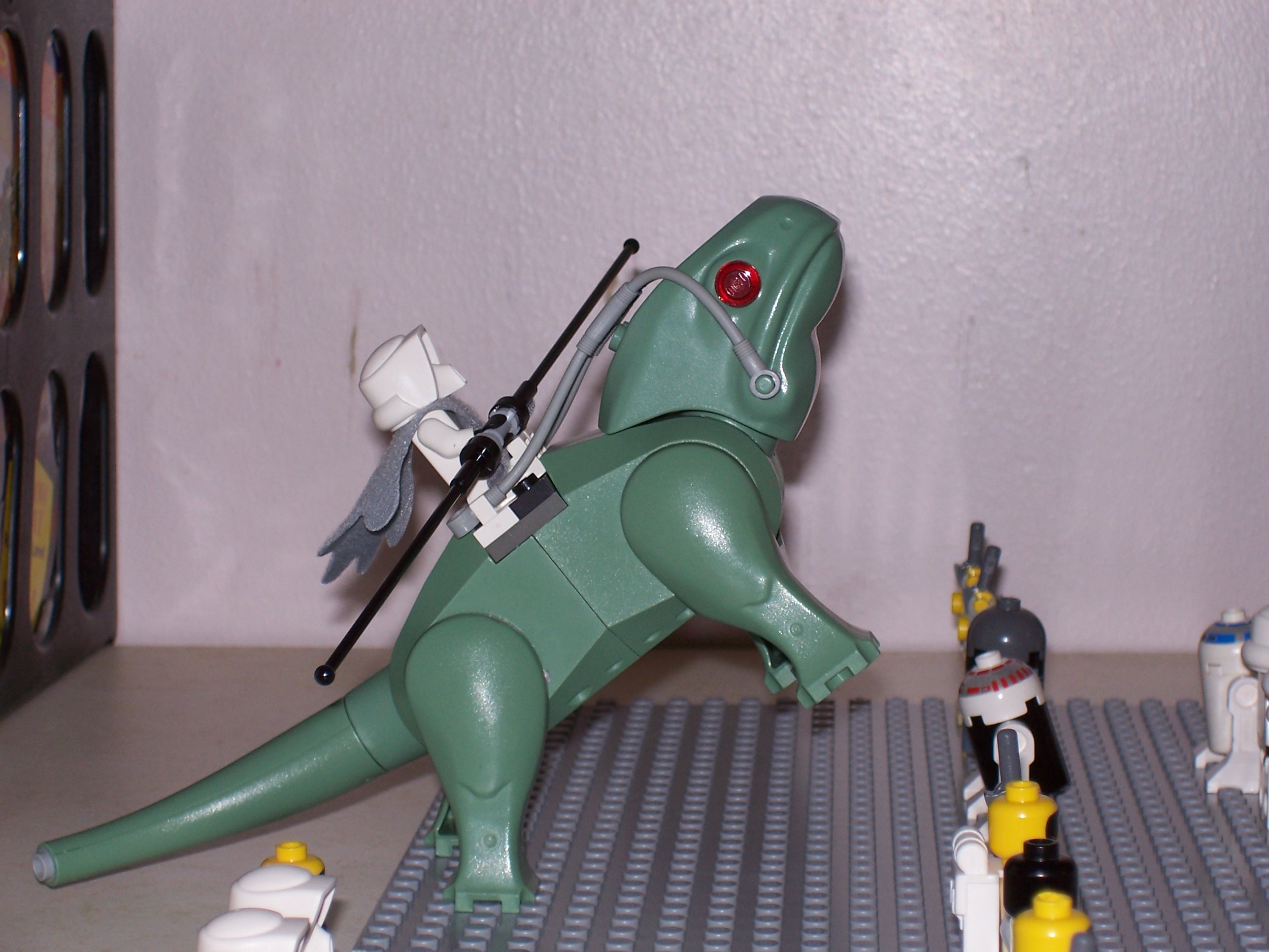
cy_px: 476
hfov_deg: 19.3
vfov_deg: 14.5
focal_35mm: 102
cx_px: 634
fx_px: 3739
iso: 80
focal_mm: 16.8
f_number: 4.6
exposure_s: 1/90
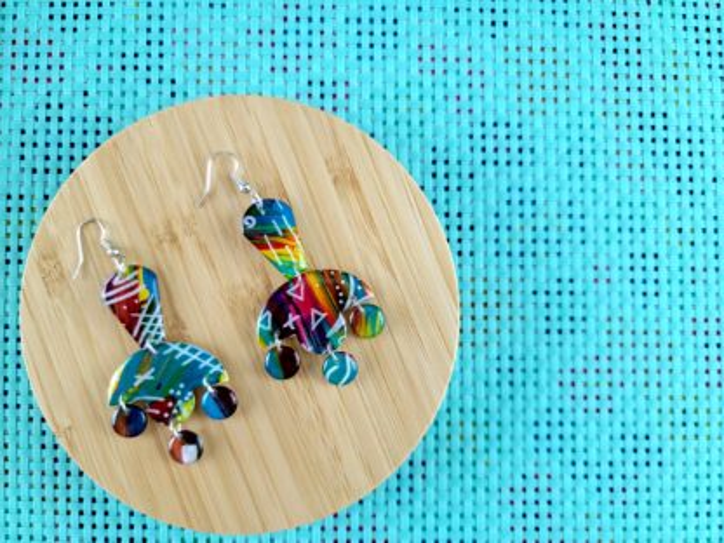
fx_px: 502
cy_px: 272
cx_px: 362
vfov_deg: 56.8
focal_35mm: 24
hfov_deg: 71.6
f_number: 1.8
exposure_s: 1/40
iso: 320
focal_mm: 6.7
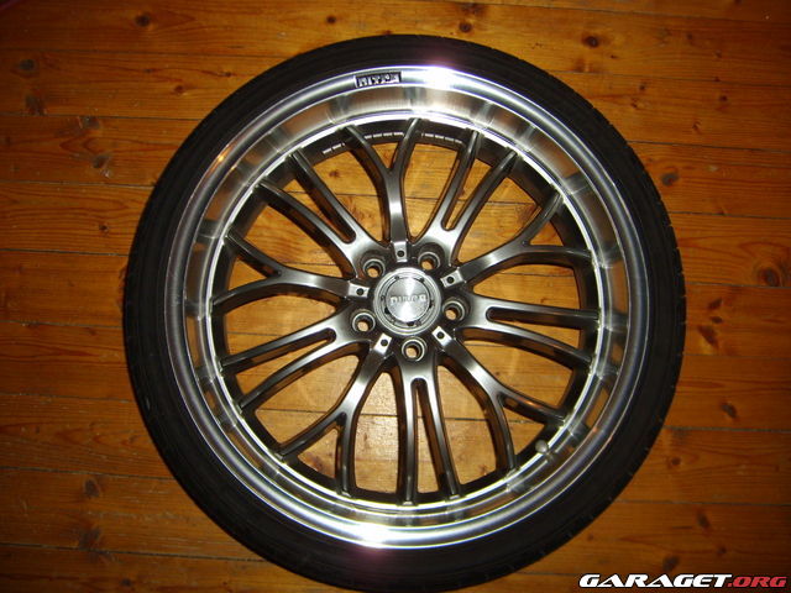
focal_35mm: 35
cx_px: 396
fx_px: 800
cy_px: 296
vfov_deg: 40.7
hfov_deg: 52.6
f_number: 2.8
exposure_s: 1/45
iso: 100
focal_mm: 5.8
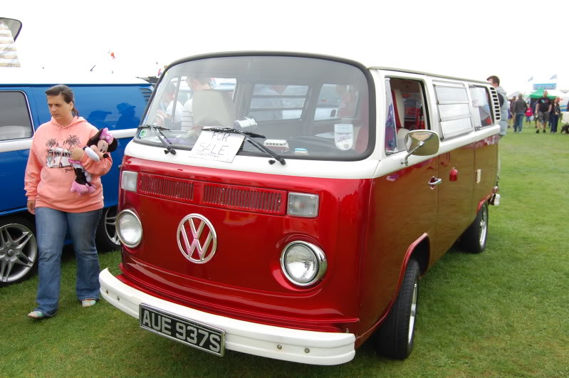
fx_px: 545
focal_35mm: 34
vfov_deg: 38.3
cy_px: 189
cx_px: 284
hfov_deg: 55.2
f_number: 7.1
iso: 200
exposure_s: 1/200
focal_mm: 23
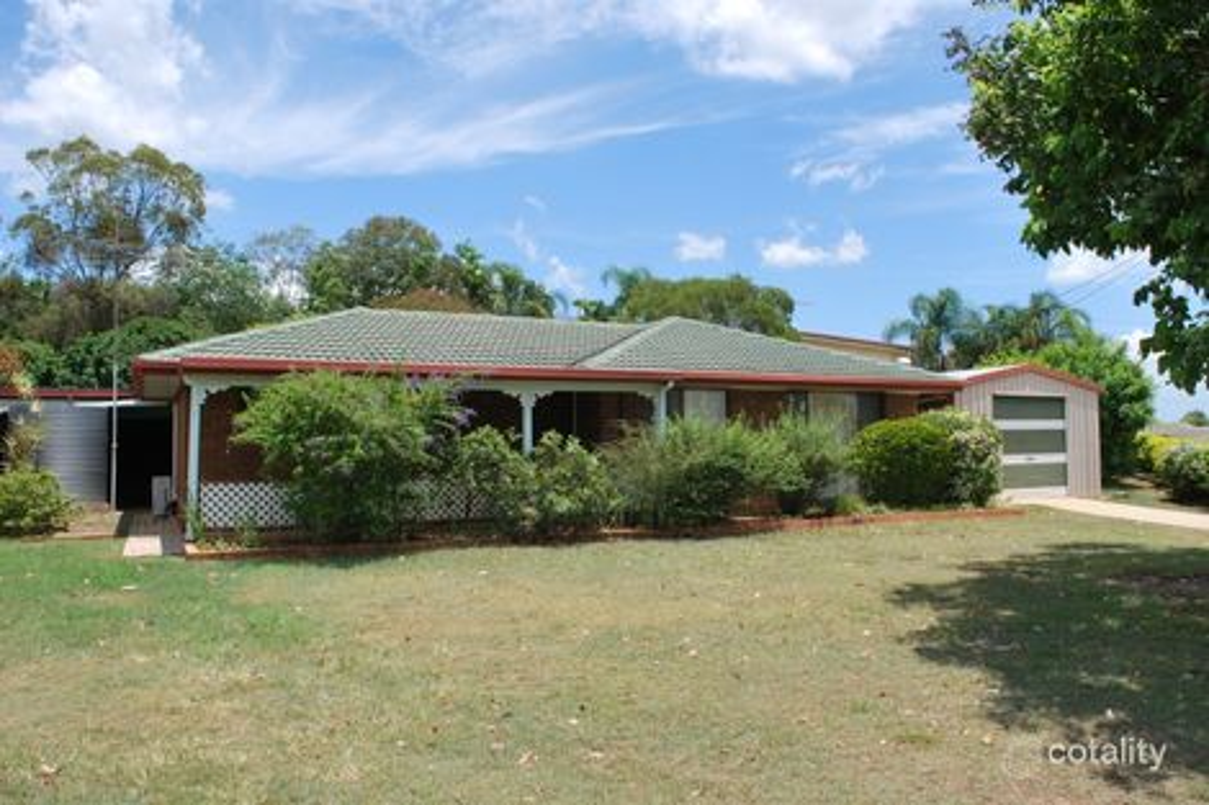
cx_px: 604
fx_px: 906
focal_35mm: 27
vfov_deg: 47.9
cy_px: 402
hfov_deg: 67.4
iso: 100
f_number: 8
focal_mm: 18
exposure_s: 1/250
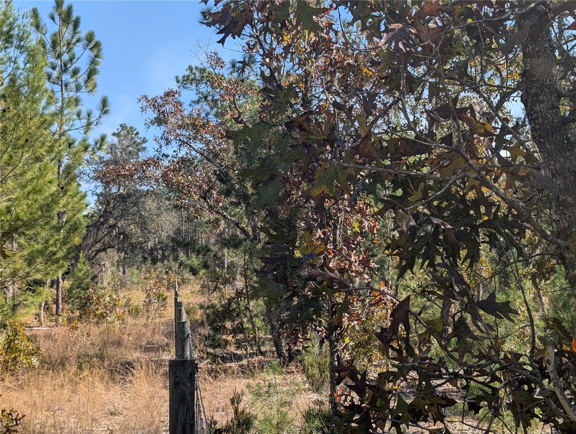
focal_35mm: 49
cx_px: 288
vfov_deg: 29.7
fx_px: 816
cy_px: 217
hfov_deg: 38.9
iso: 21
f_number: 1.68
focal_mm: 6.9
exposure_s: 1/673
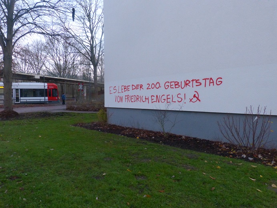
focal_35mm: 25
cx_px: 138
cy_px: 104
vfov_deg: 54.9
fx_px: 200
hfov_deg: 69.4
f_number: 3.2
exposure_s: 1/40
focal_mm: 4.5
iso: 400
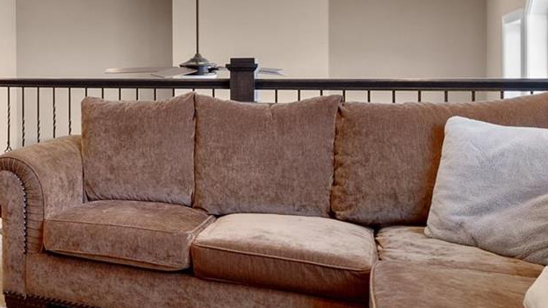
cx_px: -46
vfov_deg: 27.4
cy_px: 86
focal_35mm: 43
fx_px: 625
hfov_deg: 39.4
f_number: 6.3
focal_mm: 8
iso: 400
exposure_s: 1/3
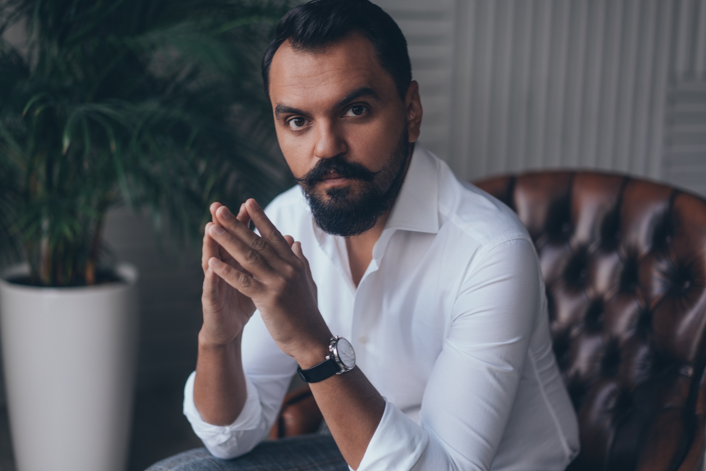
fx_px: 1079
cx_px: 353
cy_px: 236
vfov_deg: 24.6
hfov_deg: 36.2
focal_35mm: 55
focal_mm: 55
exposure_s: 1/125
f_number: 1.8
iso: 80
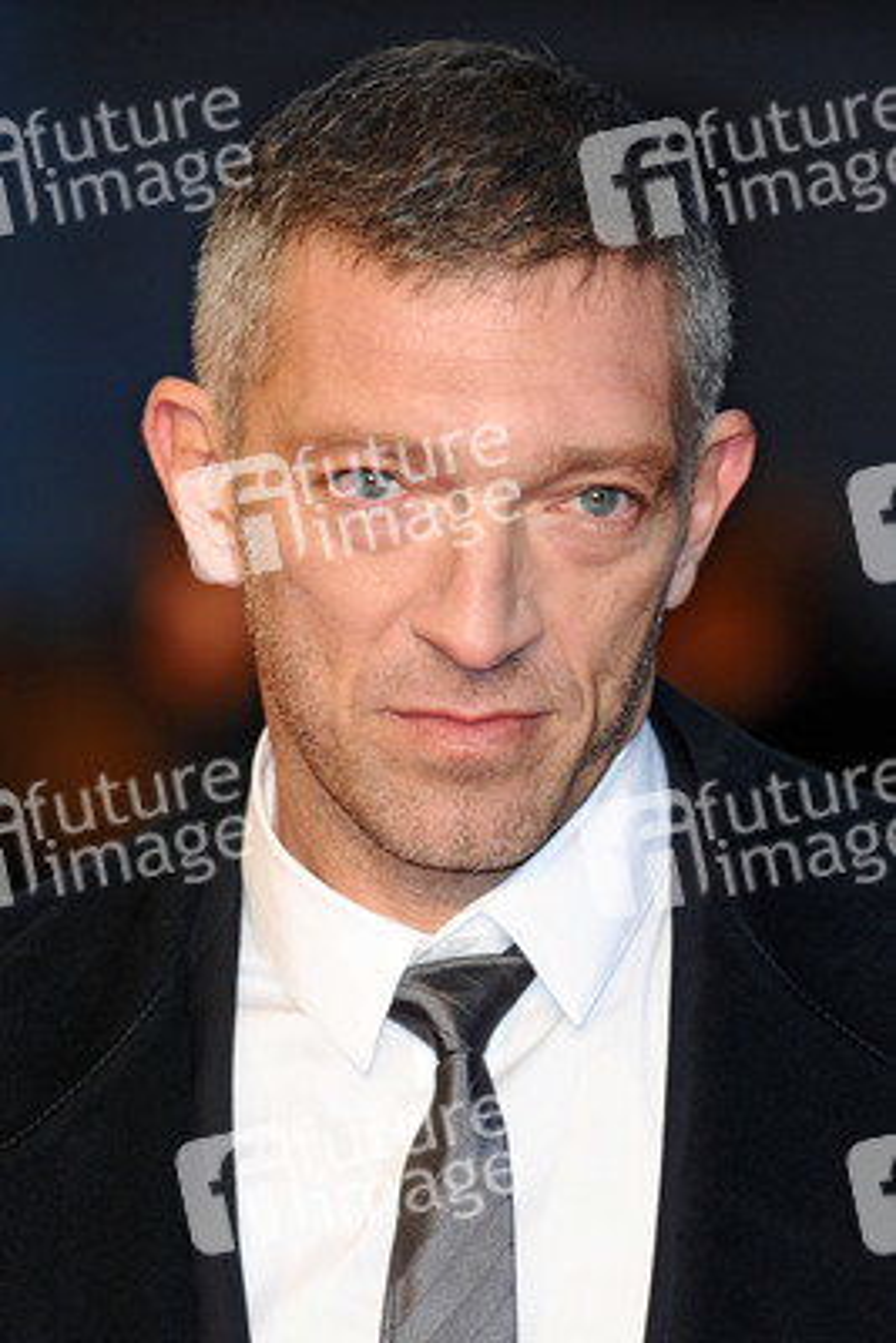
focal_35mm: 300
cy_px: 672
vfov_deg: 6.9
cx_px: 448
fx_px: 11189
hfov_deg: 4.6
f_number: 4.5
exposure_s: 1/200
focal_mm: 200
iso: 320
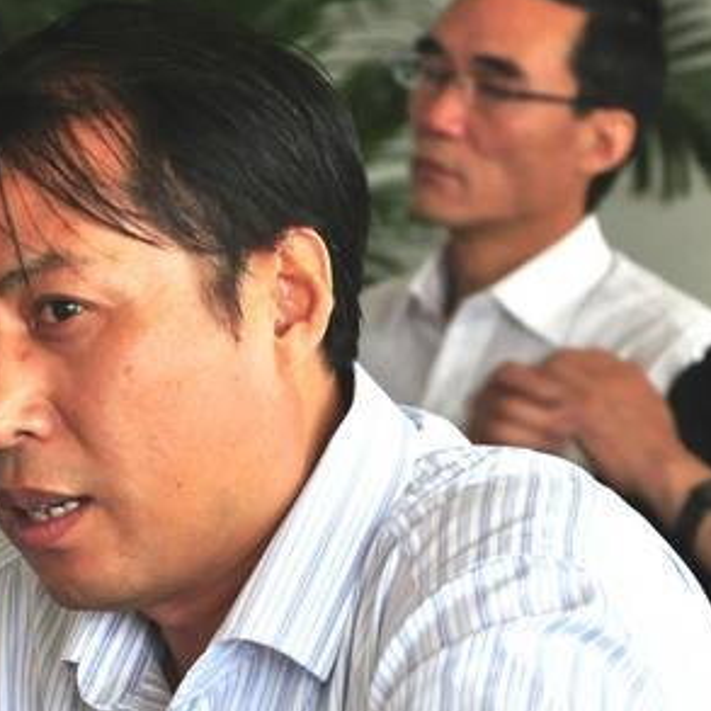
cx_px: 158
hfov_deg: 5.1
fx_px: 7924
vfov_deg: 5.1
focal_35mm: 341
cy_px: 540
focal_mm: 98
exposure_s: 1/60
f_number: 7.1
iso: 800
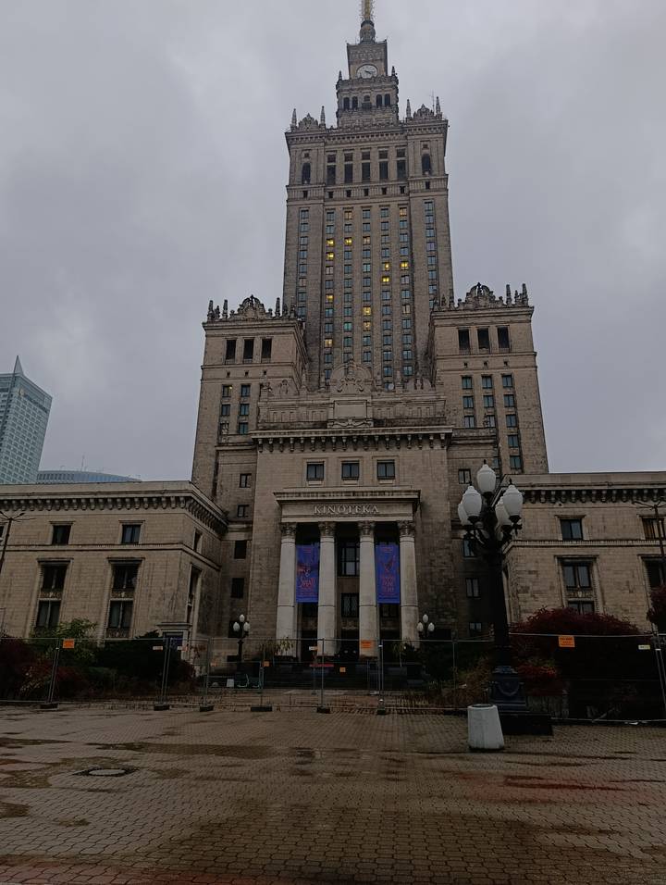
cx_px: 333
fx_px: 588
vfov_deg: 73.8
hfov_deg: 59.0
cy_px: 442
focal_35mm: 23
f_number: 1.65
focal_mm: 6.11
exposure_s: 1/100
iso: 94
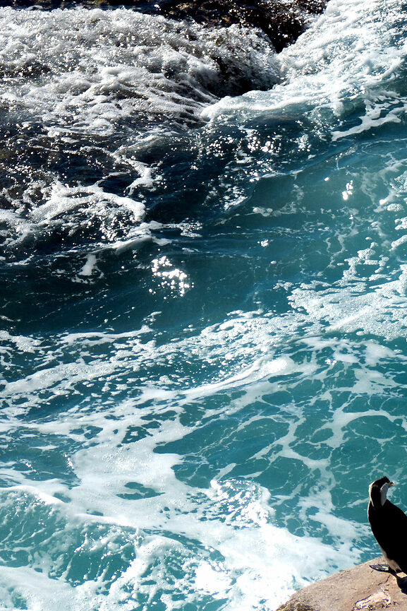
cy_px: 90
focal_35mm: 555
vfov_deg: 3.7
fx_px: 9407
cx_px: 141
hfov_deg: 2.5
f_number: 6.3
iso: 80
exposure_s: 1/500
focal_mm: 72
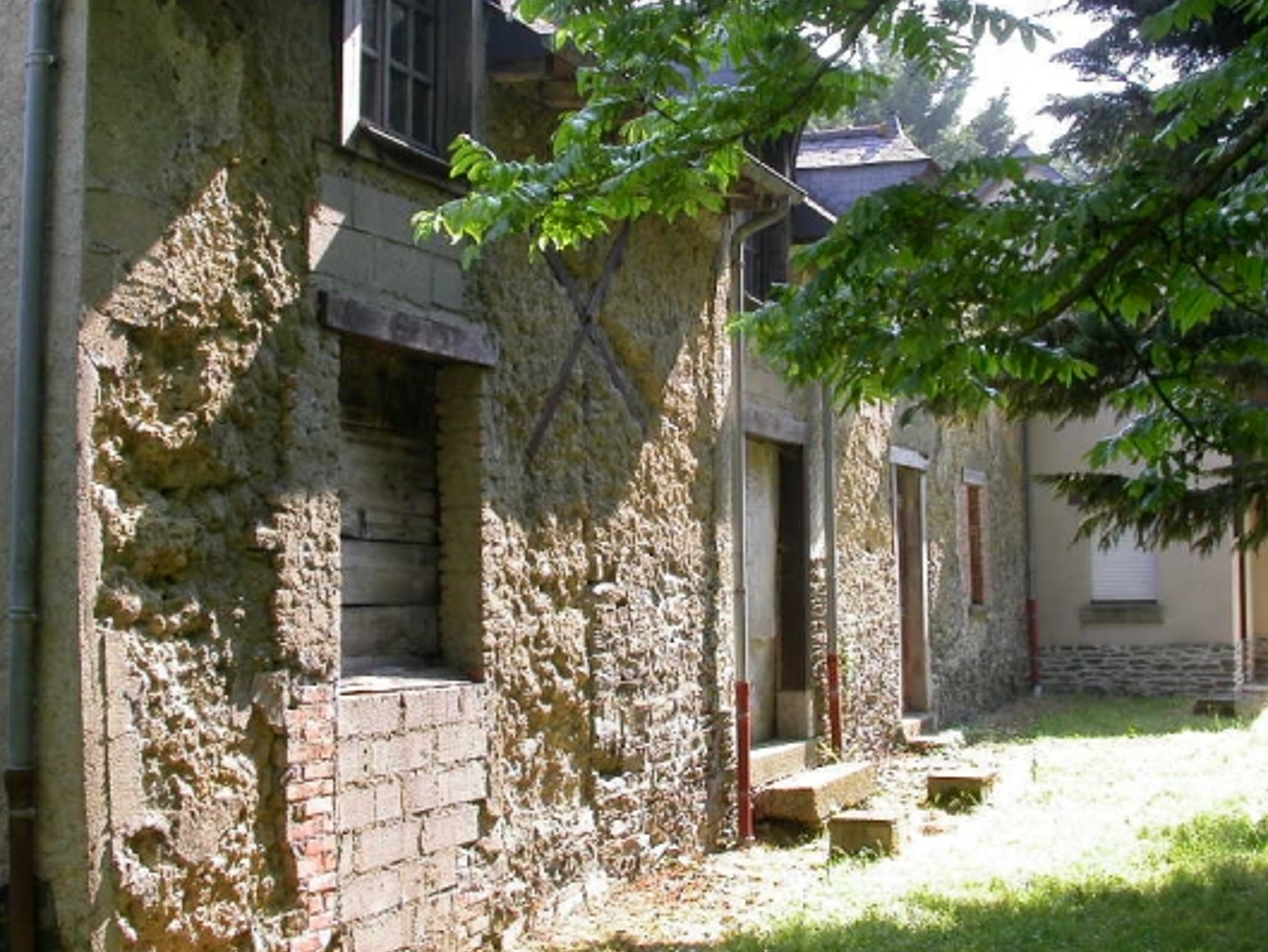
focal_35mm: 49
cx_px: 707
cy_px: 350
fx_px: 1795
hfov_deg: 38.8
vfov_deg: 29.6
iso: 100
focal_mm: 7.85
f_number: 4.7
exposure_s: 1/102
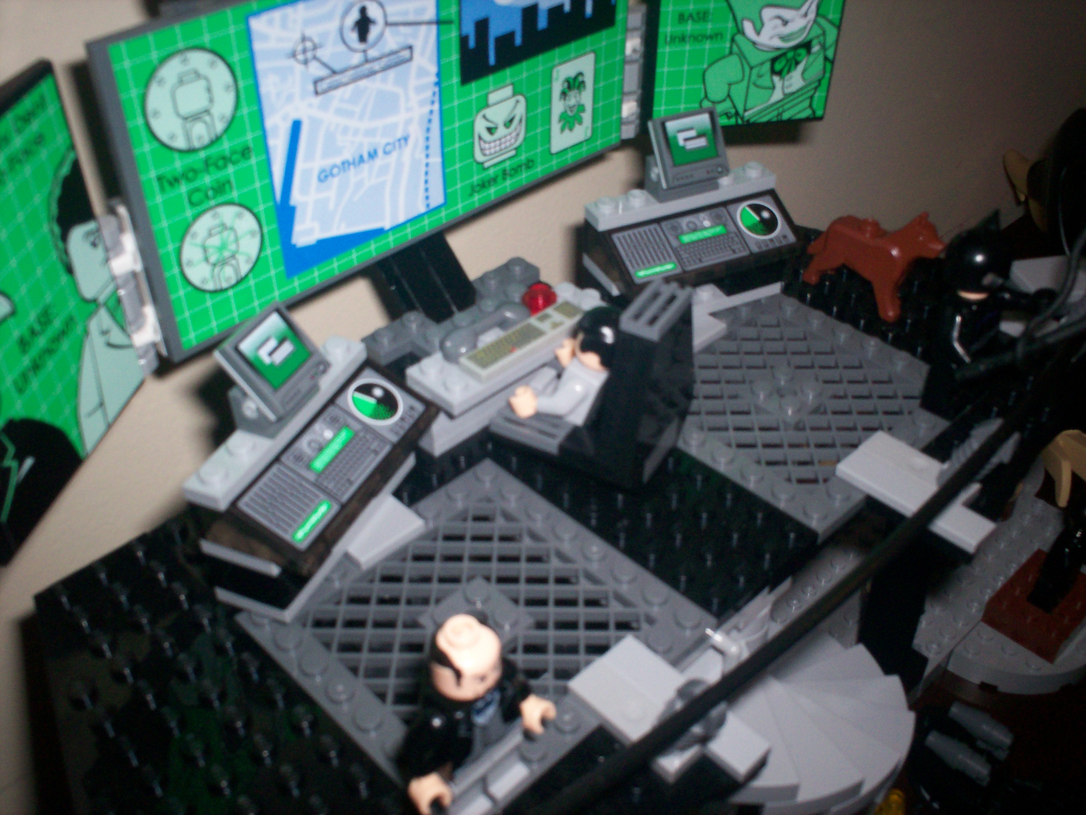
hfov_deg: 51.4
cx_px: 543
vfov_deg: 39.7
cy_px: 408
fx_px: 1129
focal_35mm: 36
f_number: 4.5
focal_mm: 6
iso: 140
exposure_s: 1/60
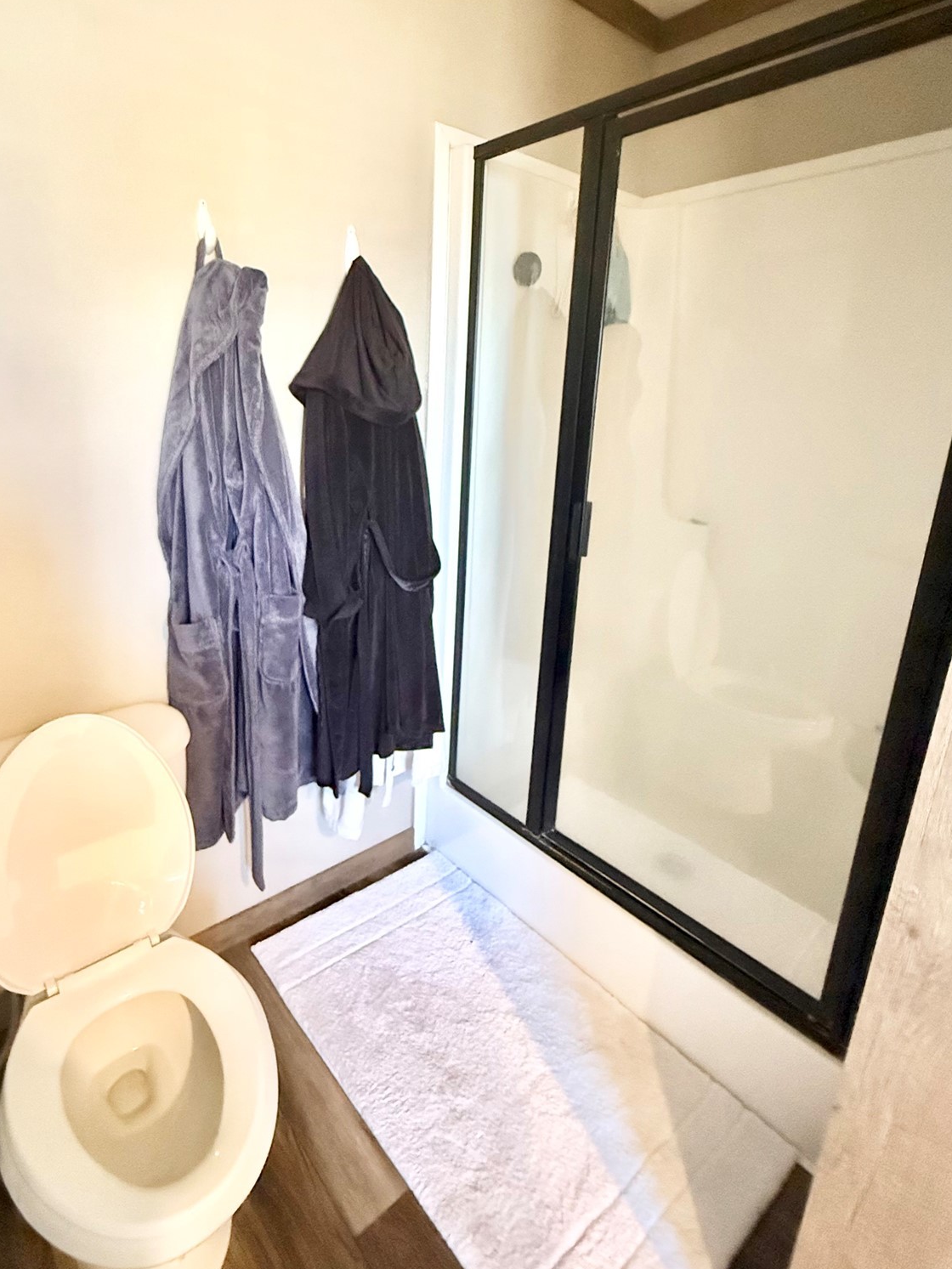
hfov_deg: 71.2
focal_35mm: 18
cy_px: 561
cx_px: 405
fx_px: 660
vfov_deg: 87.4
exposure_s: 1/60
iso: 1250
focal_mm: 2.22
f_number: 2.2
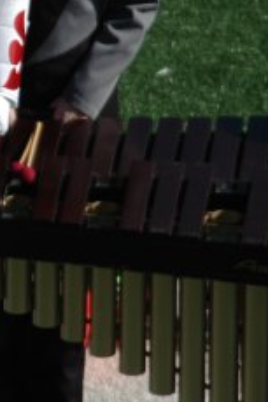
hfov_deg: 0.9
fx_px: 17534
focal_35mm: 1568
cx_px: -67
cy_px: -5
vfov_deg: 1.3
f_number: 5.6
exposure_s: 1/1250
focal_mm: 400
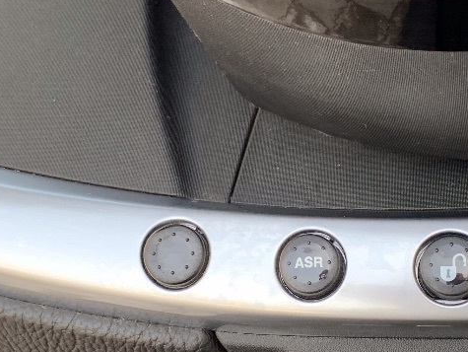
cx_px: 335
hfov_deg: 27.5
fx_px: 947
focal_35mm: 70
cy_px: 280
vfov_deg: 20.8
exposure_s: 1/122
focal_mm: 4.25
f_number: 1.8
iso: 32
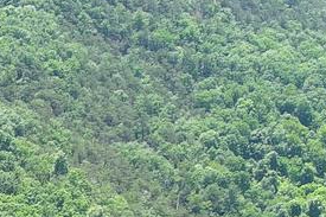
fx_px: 1955
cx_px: -174
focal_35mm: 216
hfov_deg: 9.3
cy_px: 554
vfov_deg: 6.0
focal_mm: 10.57
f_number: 2.8
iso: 100
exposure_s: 1/325
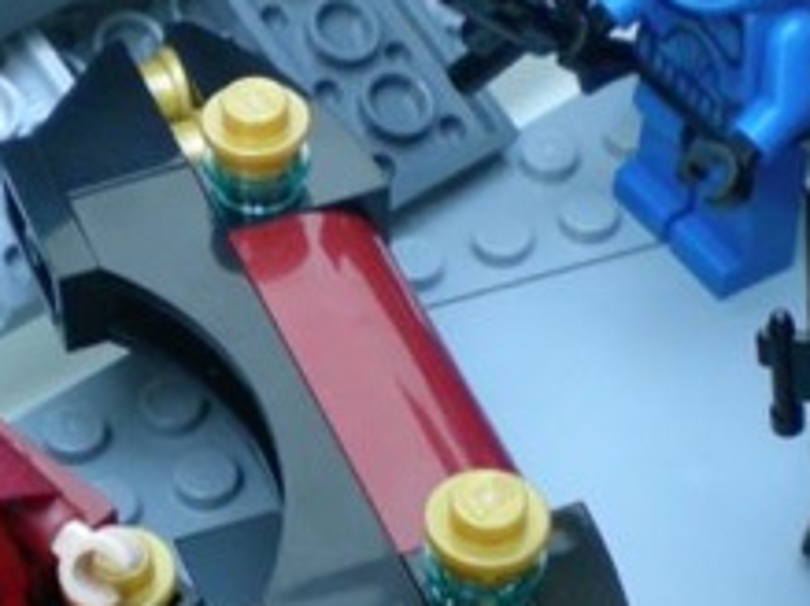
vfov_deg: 13.3
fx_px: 2596
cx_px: 344
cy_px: 325
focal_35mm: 111
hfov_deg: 17.7
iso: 200
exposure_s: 1/36
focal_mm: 6.3
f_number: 3.1
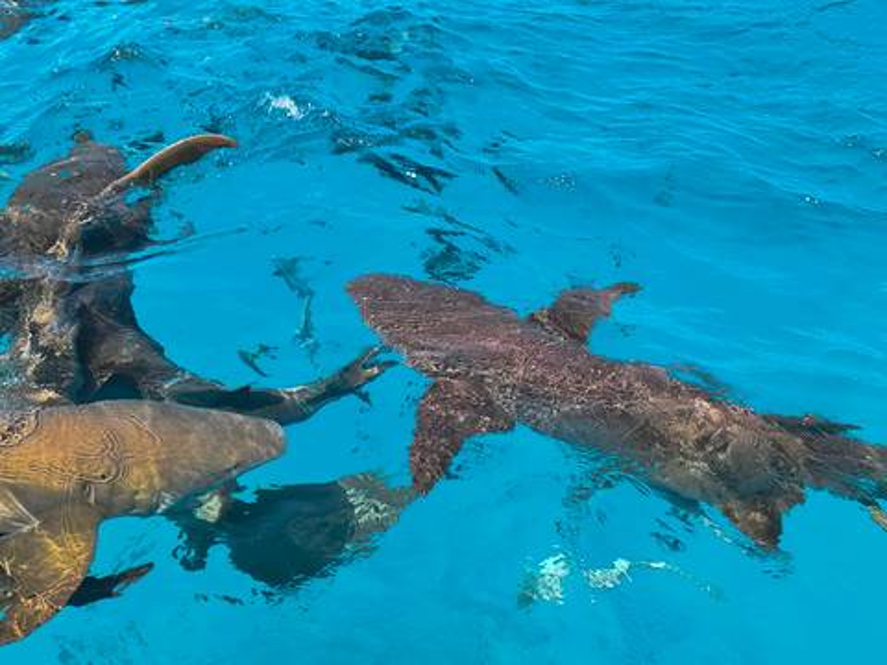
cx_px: 444
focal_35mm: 46
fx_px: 1179
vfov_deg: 31.5
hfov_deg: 41.2
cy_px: 332
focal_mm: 6.14
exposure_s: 1/411
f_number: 1.65
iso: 50
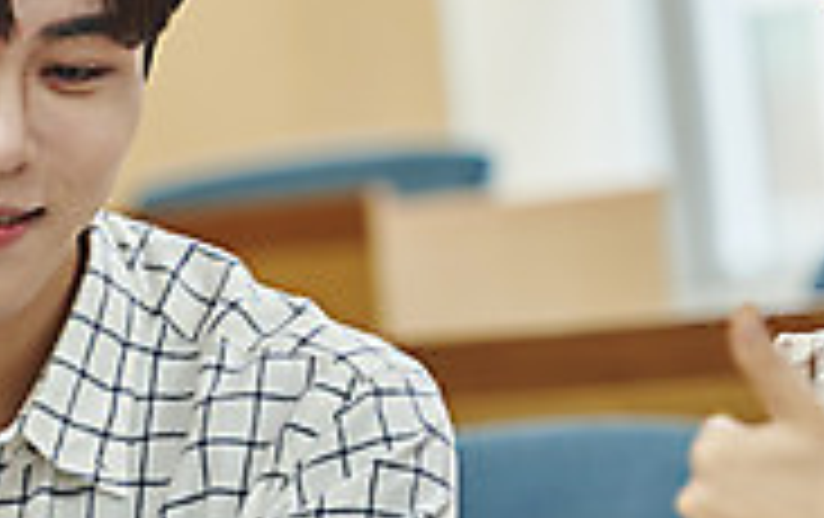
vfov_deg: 3.5
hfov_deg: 5.6
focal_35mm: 373
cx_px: 759
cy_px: 270
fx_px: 8389
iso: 1000
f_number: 2.8
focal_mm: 112
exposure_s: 1/160
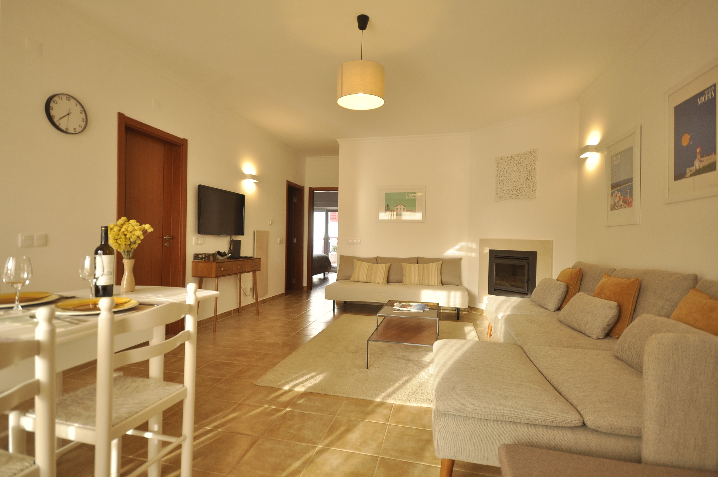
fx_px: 359
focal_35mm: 18
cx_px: 359
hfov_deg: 90.1
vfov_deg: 67.2
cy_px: 238
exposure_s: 1/100
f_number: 5
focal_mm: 12
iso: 400
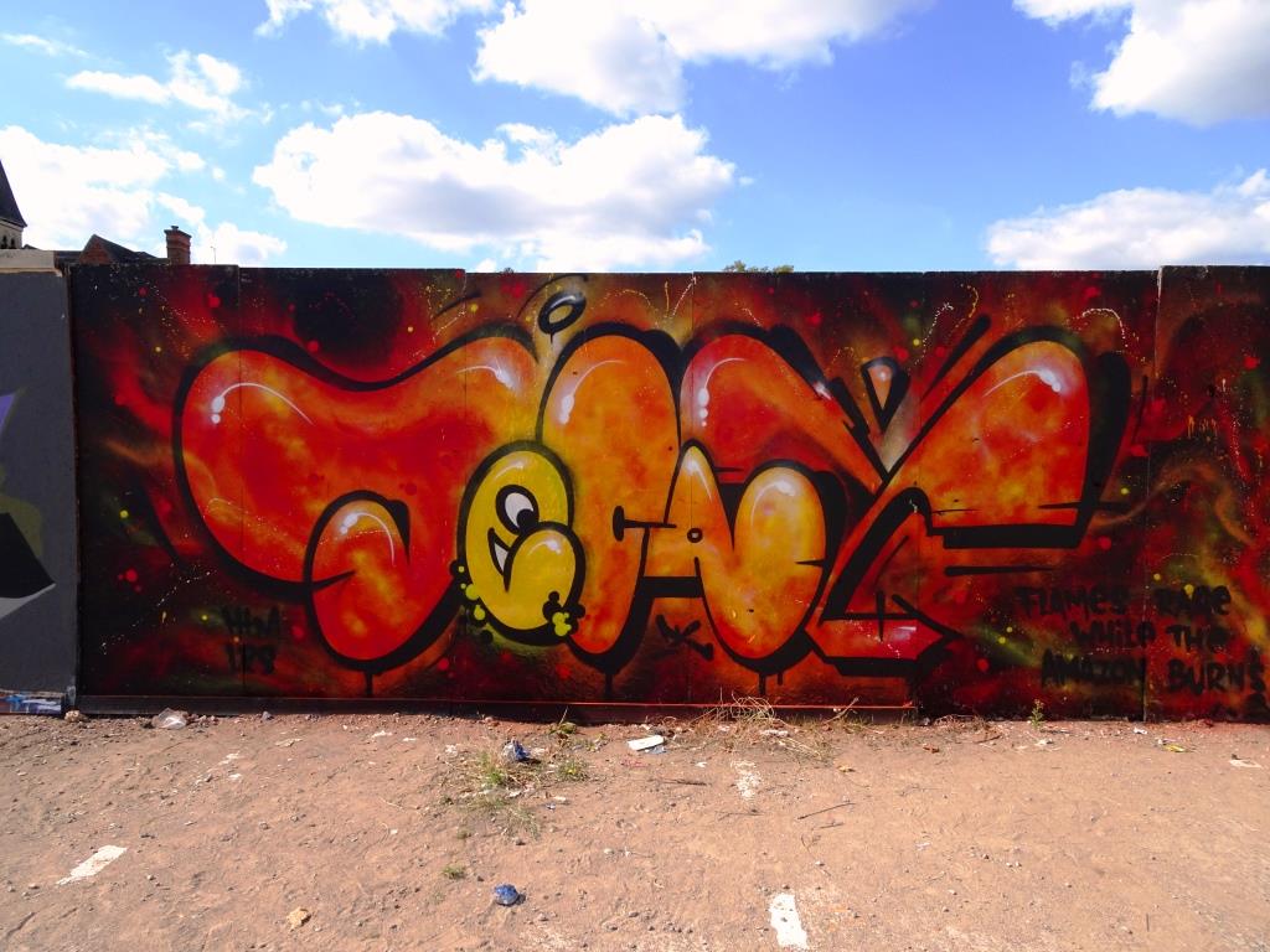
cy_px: 476
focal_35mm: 24
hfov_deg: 71.6
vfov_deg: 56.8
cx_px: 635
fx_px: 881
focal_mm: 4.1
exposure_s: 1/1000
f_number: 3.5
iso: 80
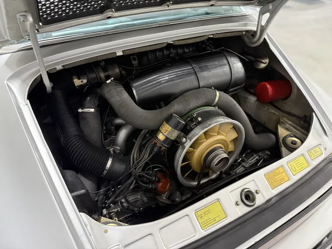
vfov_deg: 56.8
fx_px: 230
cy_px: 124
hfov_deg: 71.6
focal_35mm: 24
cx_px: 166
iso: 800
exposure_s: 1/33
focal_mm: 6.76
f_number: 1.78
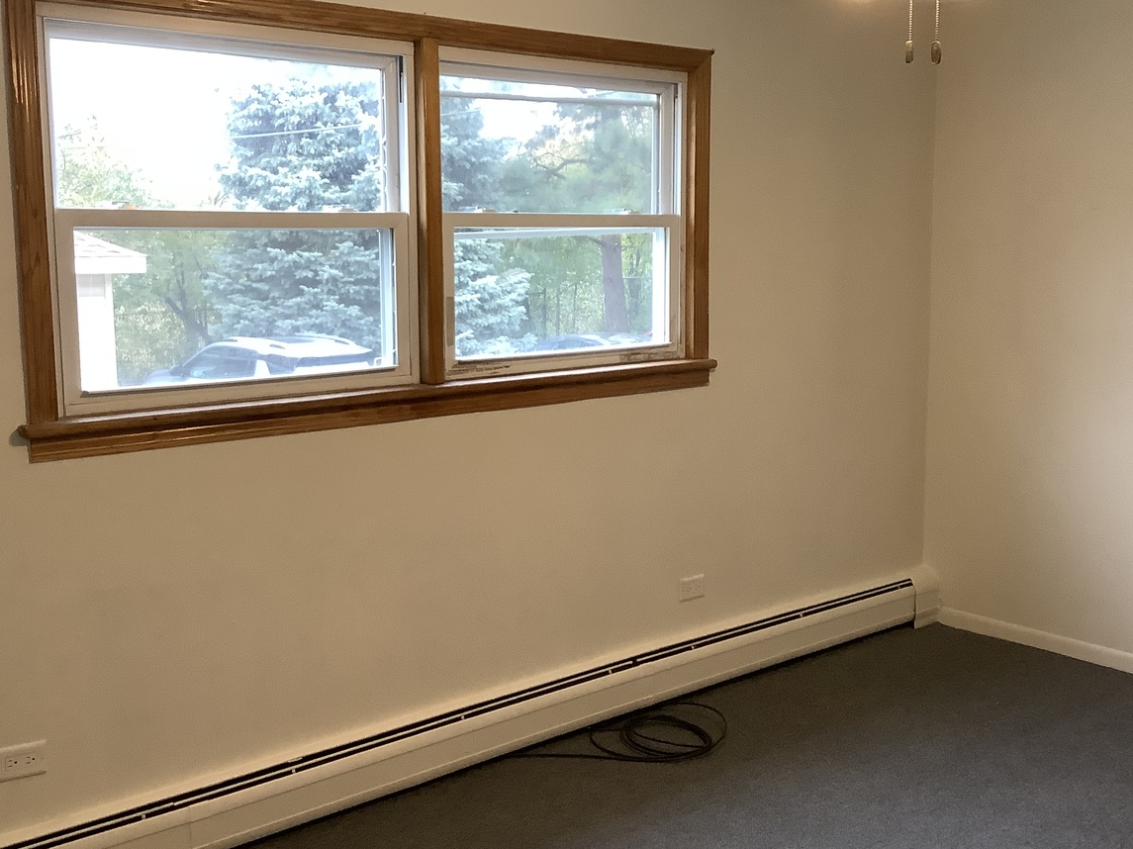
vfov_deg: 36.8
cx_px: 565
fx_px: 1276
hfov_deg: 47.9
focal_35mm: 39
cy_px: 402
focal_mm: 3.3
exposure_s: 1/60
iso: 125
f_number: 2.4
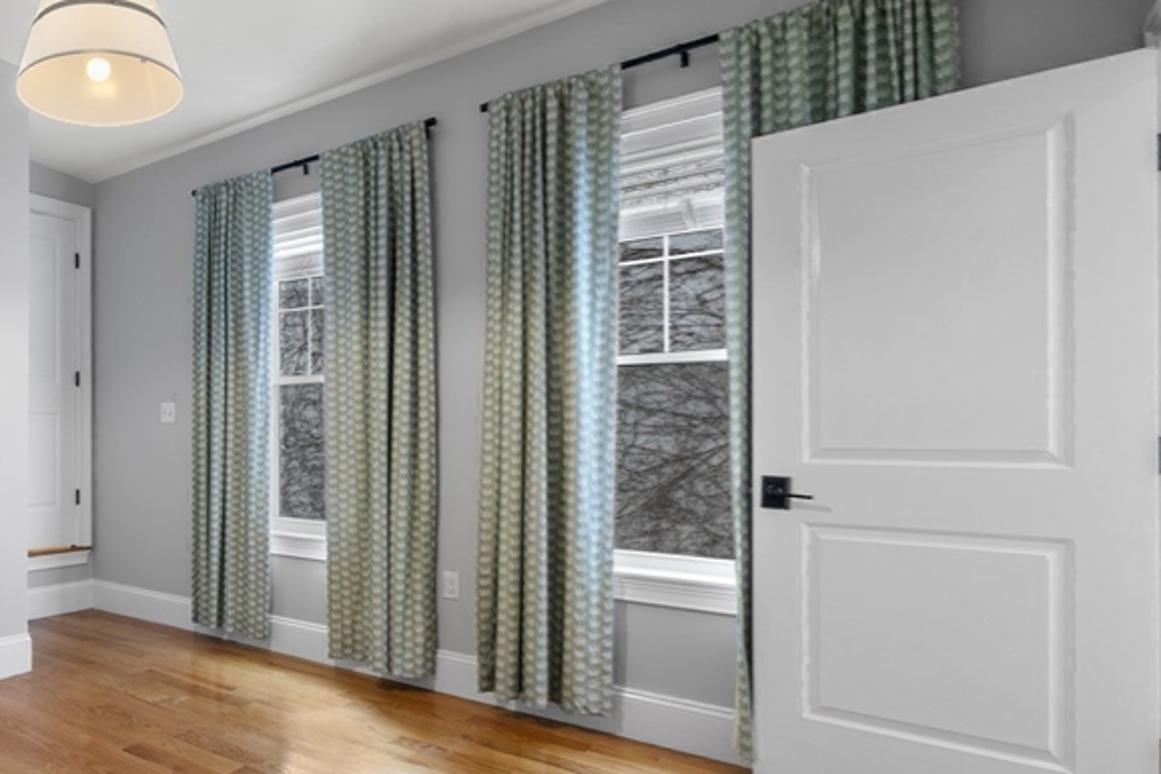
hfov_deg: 66.1
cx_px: 170
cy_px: 458
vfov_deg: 54.8
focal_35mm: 23
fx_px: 742
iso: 320
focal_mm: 13
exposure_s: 1/1.67
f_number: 7.1
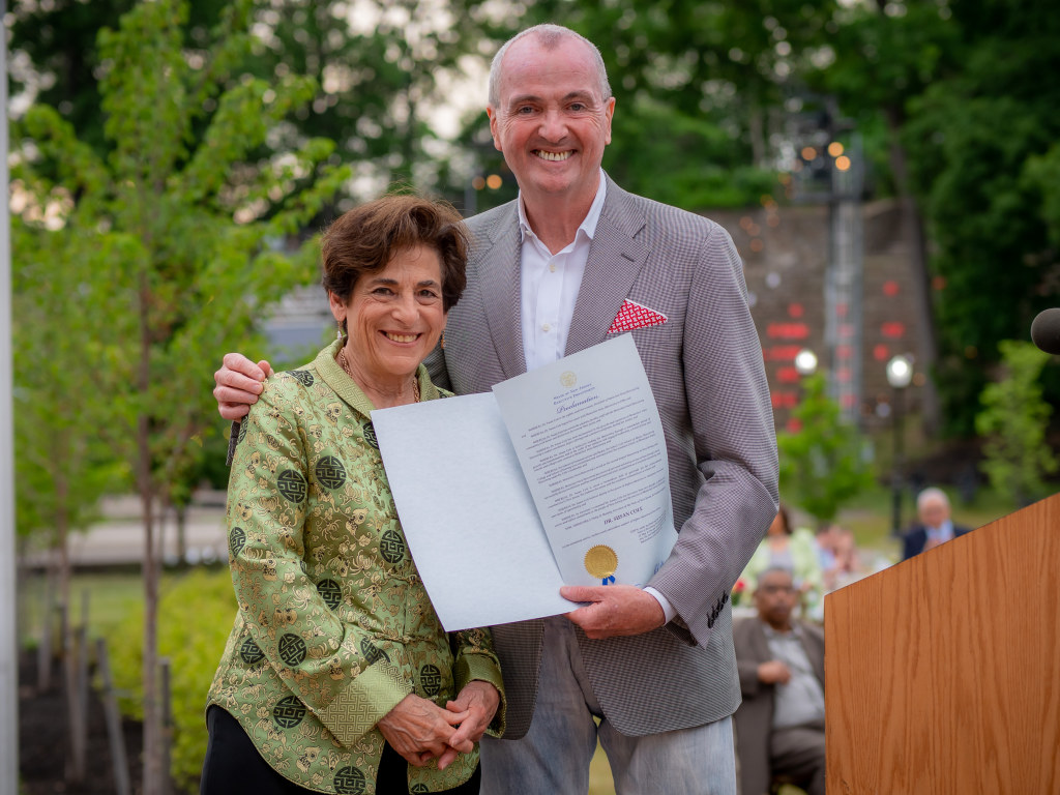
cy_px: 398
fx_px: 2633
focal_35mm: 86
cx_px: 530
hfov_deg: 22.8
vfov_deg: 17.2
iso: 200
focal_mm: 43
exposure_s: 1/640
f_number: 2
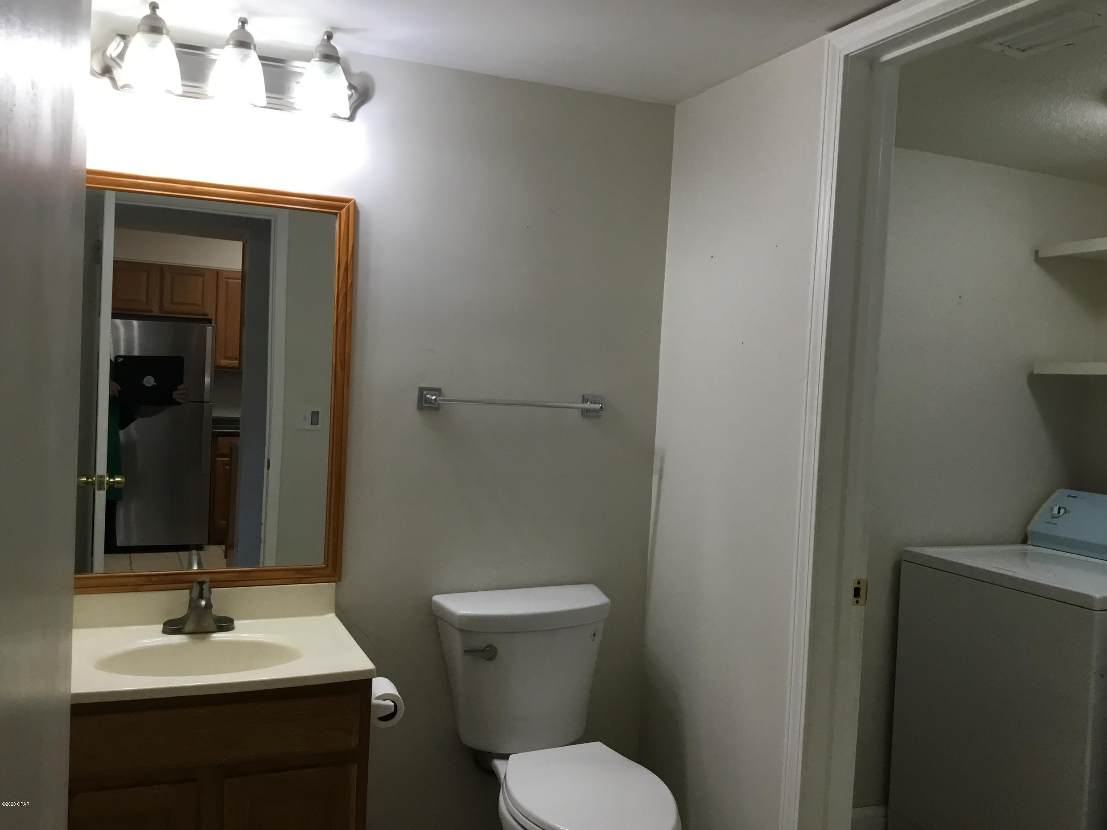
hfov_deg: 58.4
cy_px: 415
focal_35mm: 31
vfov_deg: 45.4
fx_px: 991
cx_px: 554
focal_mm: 3.3
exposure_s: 1/40
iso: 32
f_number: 2.4
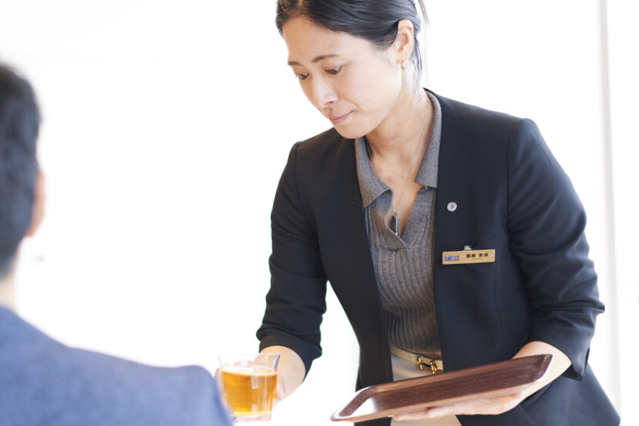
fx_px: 1278
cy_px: 175
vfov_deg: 18.9
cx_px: 370
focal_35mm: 72
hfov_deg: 28.0
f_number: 2.5
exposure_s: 1/320
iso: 400
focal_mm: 58
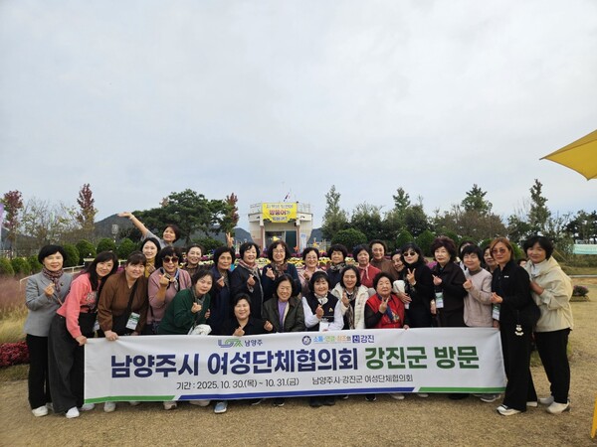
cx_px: 298
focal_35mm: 23
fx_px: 397
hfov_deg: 73.9
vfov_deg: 58.9
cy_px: 224
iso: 25
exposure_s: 1/756
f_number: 1.8
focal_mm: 5.4
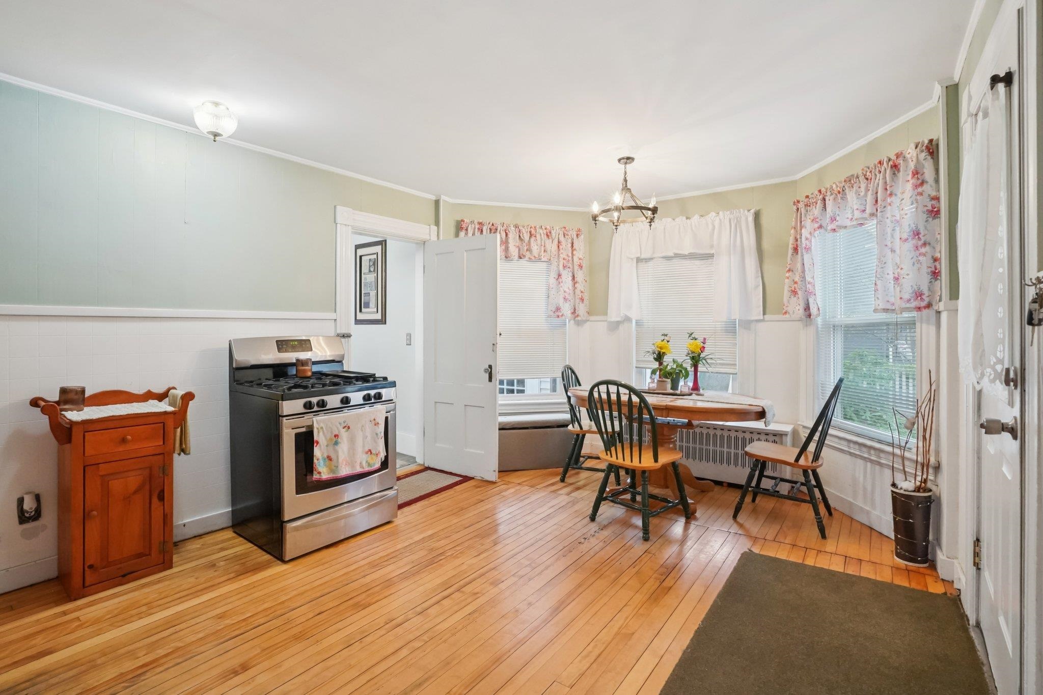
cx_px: 522
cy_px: 348
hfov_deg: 96.7
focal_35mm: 16
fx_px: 463
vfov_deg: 73.7
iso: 2000
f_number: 8
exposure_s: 1/30
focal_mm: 16
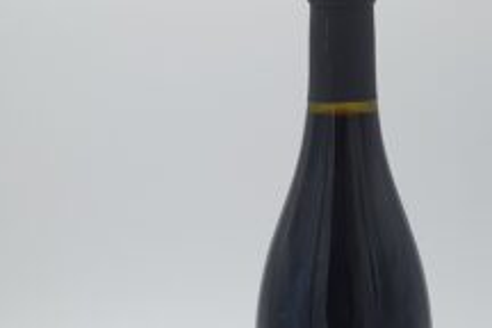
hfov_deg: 39.2
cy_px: 237
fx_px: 683
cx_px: 323
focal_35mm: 50
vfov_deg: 26.7
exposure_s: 1/100
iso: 80
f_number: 2.4
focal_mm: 4.3
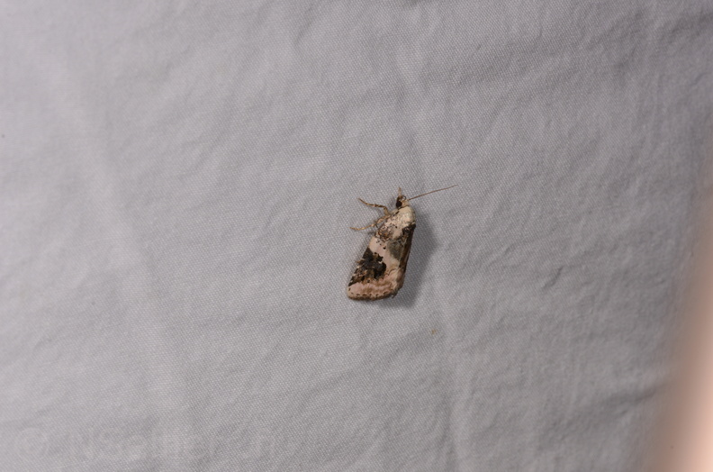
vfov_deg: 10.7
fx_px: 2519
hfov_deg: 16.1
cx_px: 356
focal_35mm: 128
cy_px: 236
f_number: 25
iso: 100
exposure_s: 1/60
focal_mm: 85
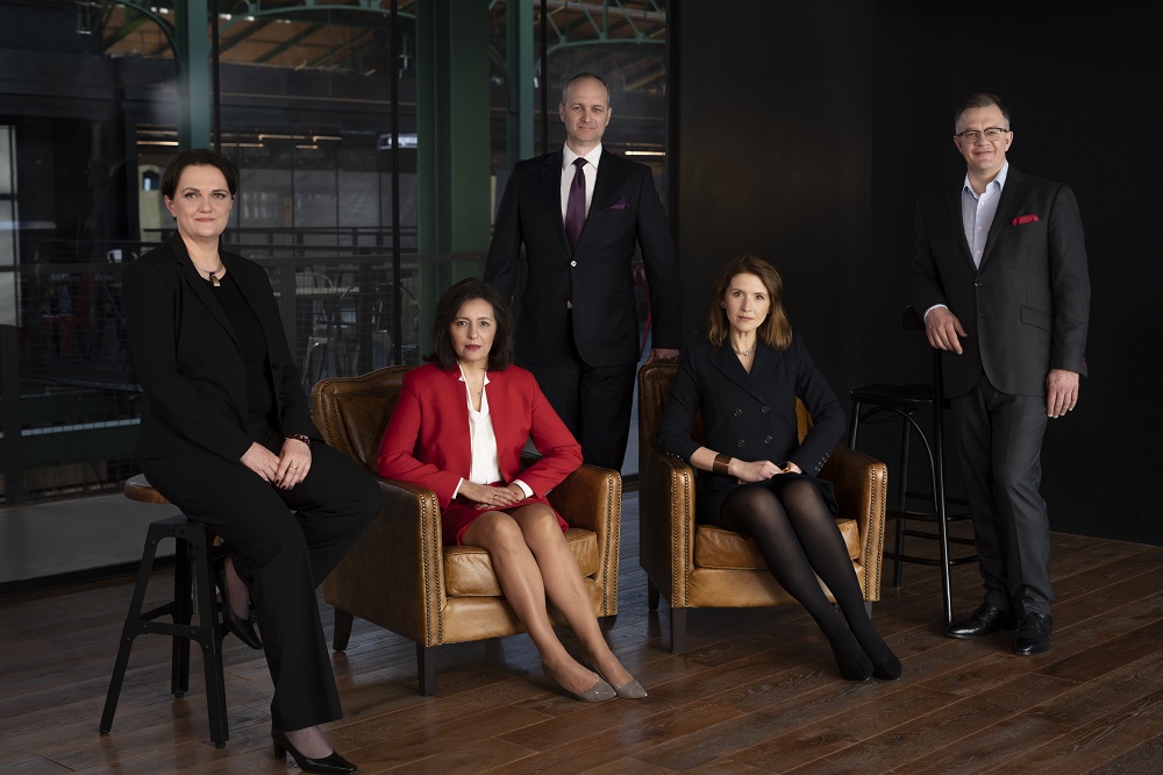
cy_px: 388
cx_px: 582
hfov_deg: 39.6
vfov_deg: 27.0
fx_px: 1615
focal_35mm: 50
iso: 320
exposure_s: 1/100
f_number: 4.5
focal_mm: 50
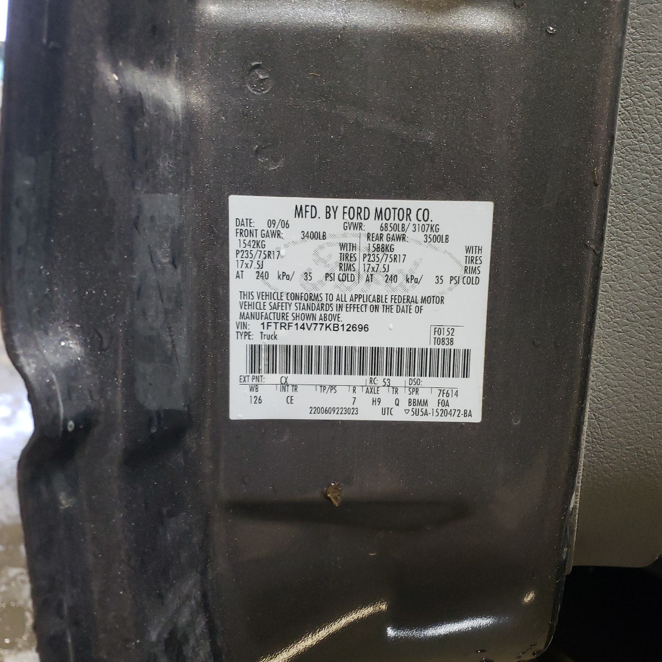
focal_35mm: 31
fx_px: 671
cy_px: 330
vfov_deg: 52.5
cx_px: 354
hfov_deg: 52.5
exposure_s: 1/60.2
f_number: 1.5
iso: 281
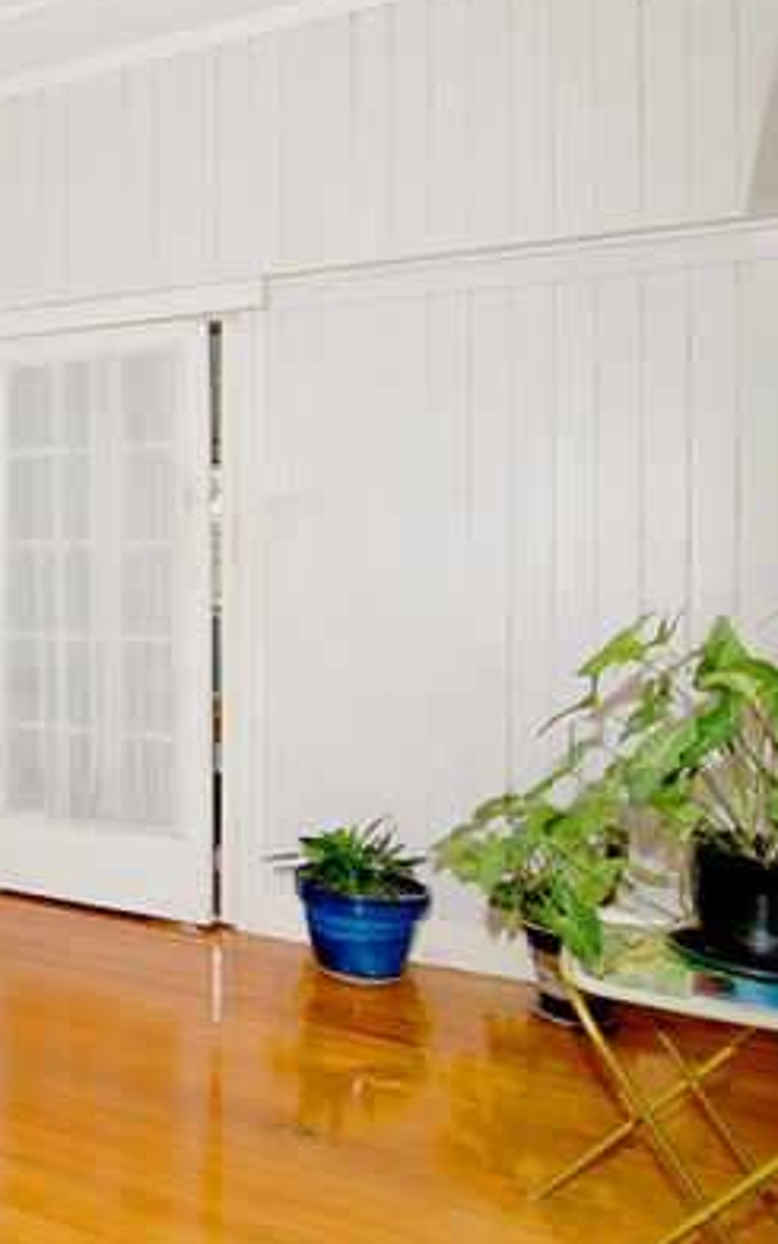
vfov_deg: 62.8
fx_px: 1018
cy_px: 584
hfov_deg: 35.0
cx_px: -108
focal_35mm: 30
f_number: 10
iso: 250
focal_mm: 12
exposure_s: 1/160
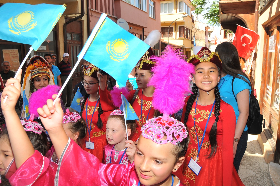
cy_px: 93
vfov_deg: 47.8
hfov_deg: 67.5
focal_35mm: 27
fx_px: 210
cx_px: 140
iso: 320
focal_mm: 18
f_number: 8
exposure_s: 1/250
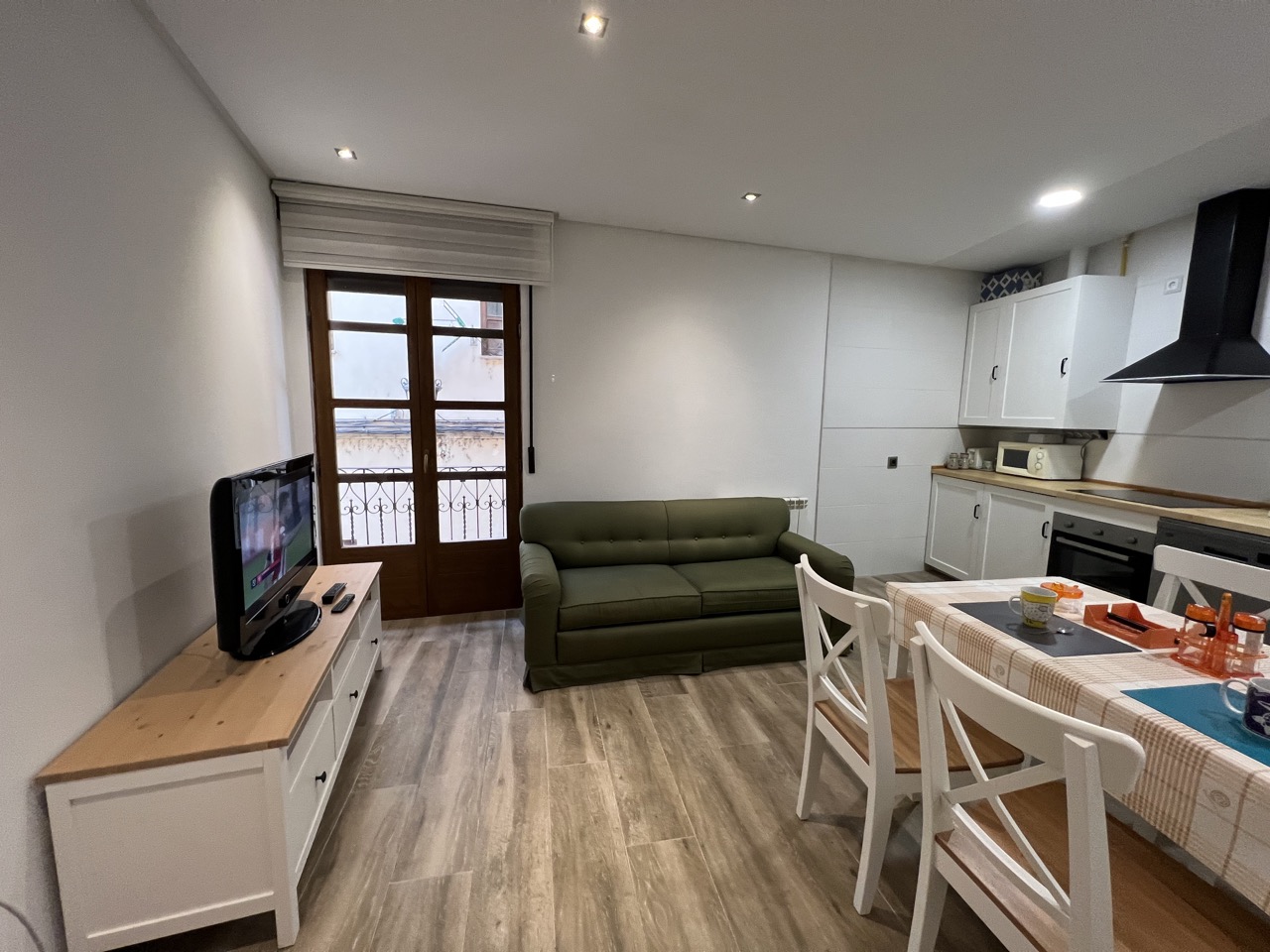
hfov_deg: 106.2
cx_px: 635
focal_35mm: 13
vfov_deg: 89.9
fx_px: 477
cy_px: 476
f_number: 1.8
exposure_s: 1/100
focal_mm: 1.57
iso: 250
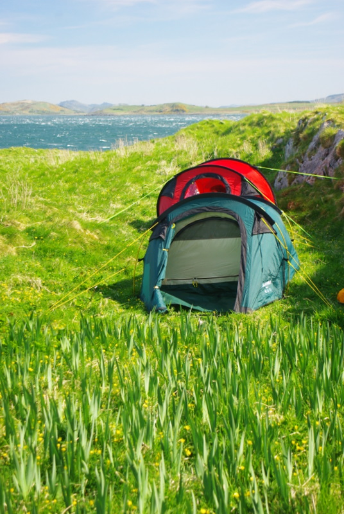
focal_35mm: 67
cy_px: 257
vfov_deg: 30.0
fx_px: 957
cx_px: 172
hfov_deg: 20.4
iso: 100
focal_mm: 45
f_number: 5.6
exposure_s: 1/90
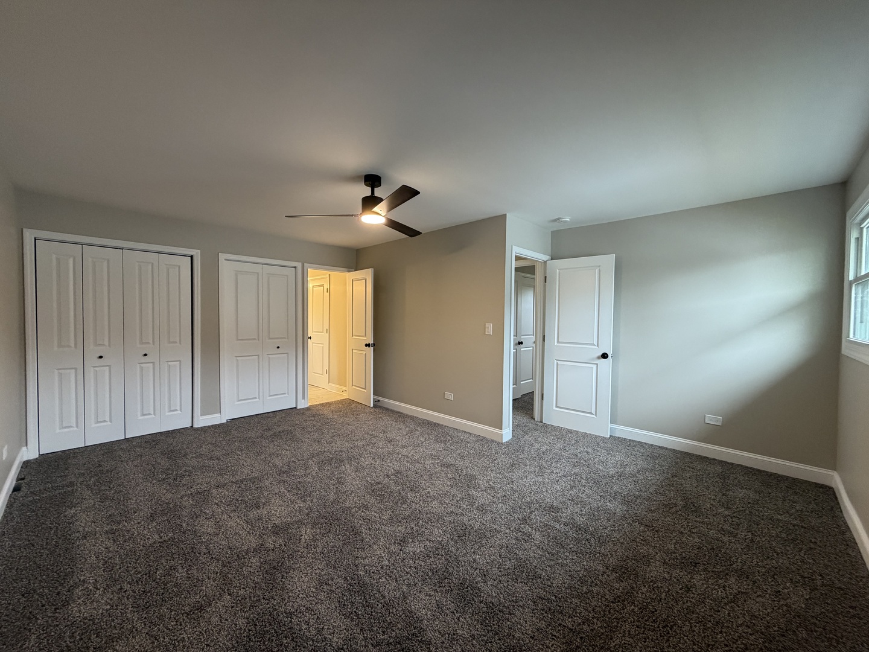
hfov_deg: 102.1
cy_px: 326
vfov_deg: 85.7
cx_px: 434
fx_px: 351
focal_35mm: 14
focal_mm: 2.22
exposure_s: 1/60
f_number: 2.2
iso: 250
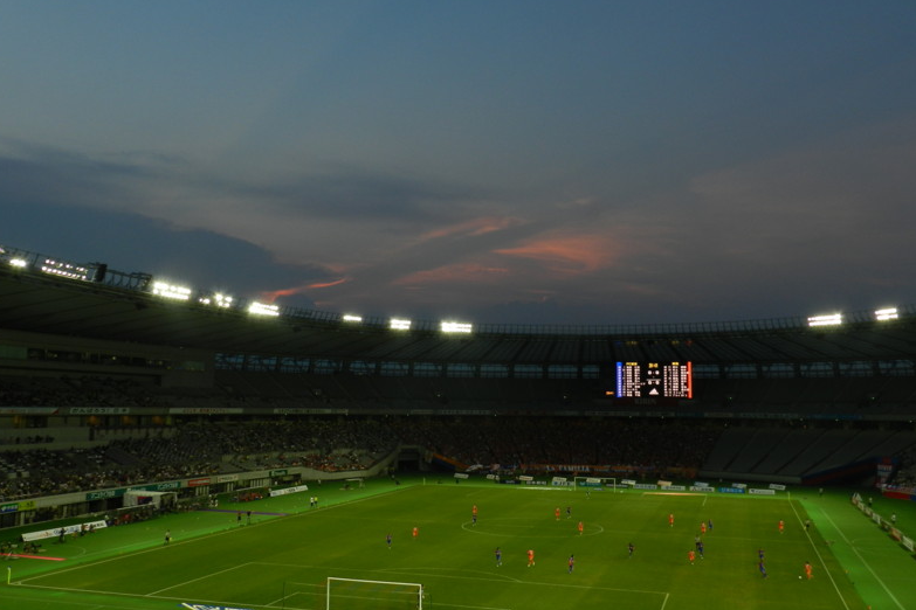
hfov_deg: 55.8
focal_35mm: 34
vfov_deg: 38.9
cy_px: 309
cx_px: 452
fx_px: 865
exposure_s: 1/60
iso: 160
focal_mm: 5.6
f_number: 4
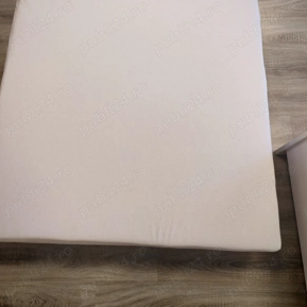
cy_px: 126
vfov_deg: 49.5
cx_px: 150
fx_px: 331
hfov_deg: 49.7
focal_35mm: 33
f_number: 1.95
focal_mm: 5.52
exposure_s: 1/100
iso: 125
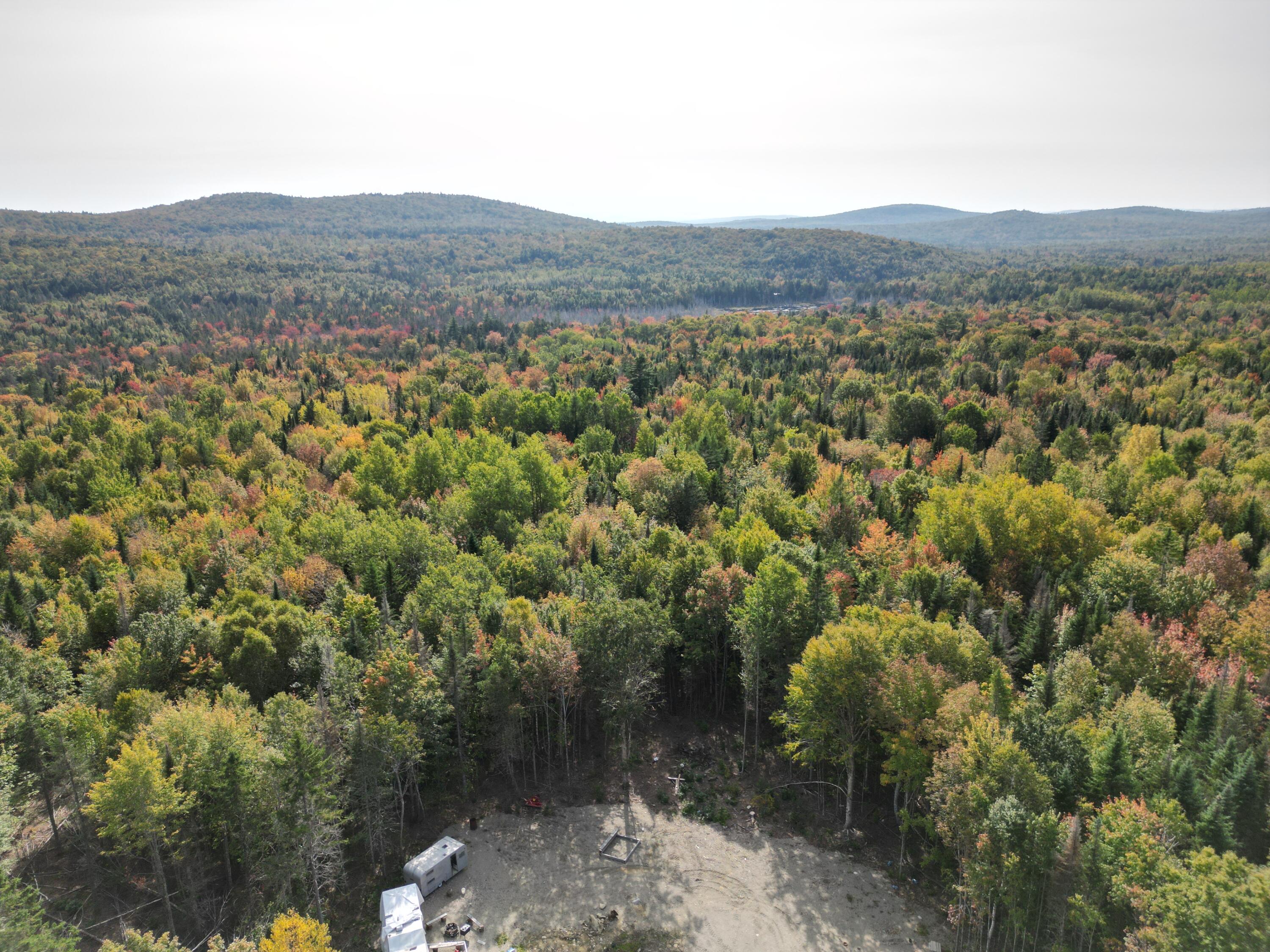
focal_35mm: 24
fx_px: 881
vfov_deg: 56.8
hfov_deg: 71.6
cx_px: 635
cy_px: 476
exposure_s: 1/4000
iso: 100
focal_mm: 6.72
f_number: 1.7
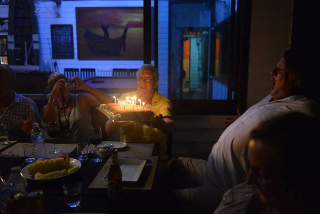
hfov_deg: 58.7
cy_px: 107
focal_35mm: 32
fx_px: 285
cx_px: 160
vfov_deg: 41.1
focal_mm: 32
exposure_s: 1/30
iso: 2800
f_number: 2.8
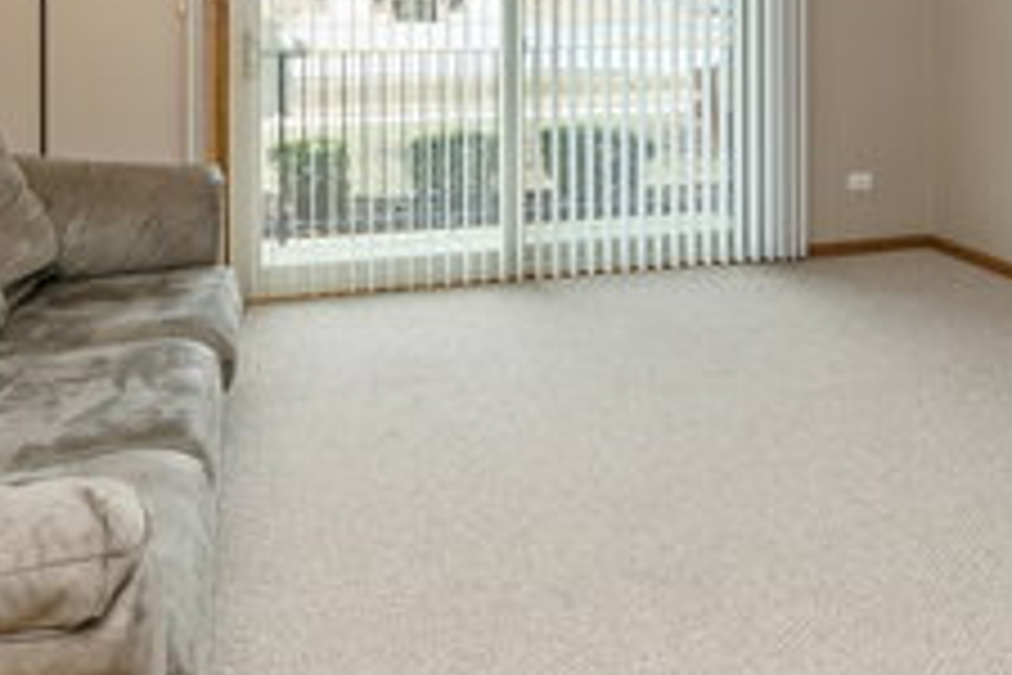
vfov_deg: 37.0
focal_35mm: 32
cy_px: 4
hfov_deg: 58.7
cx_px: 522
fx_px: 899
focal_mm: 10
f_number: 7.1
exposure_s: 1/30
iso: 250
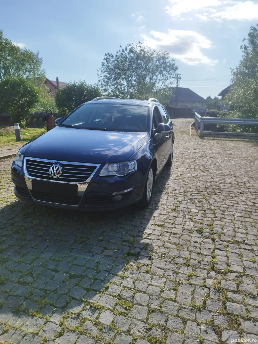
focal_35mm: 24
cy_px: 172
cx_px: 129
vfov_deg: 71.6
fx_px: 239
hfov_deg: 56.8
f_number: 1.89
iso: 50
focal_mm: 5.89
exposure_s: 1/1938
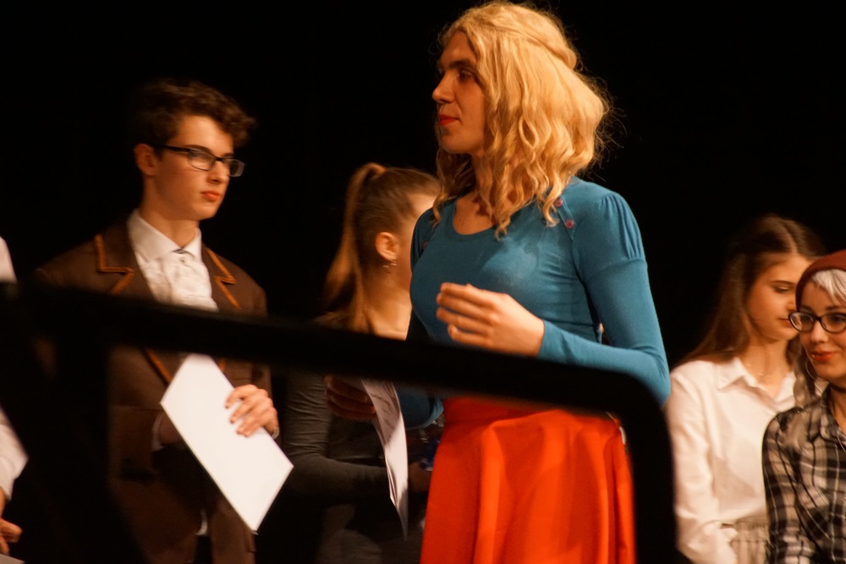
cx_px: 423
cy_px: 282
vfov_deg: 5.1
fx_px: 6345
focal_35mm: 270
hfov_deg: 7.6
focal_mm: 180
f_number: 6.3
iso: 3200
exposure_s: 1/100
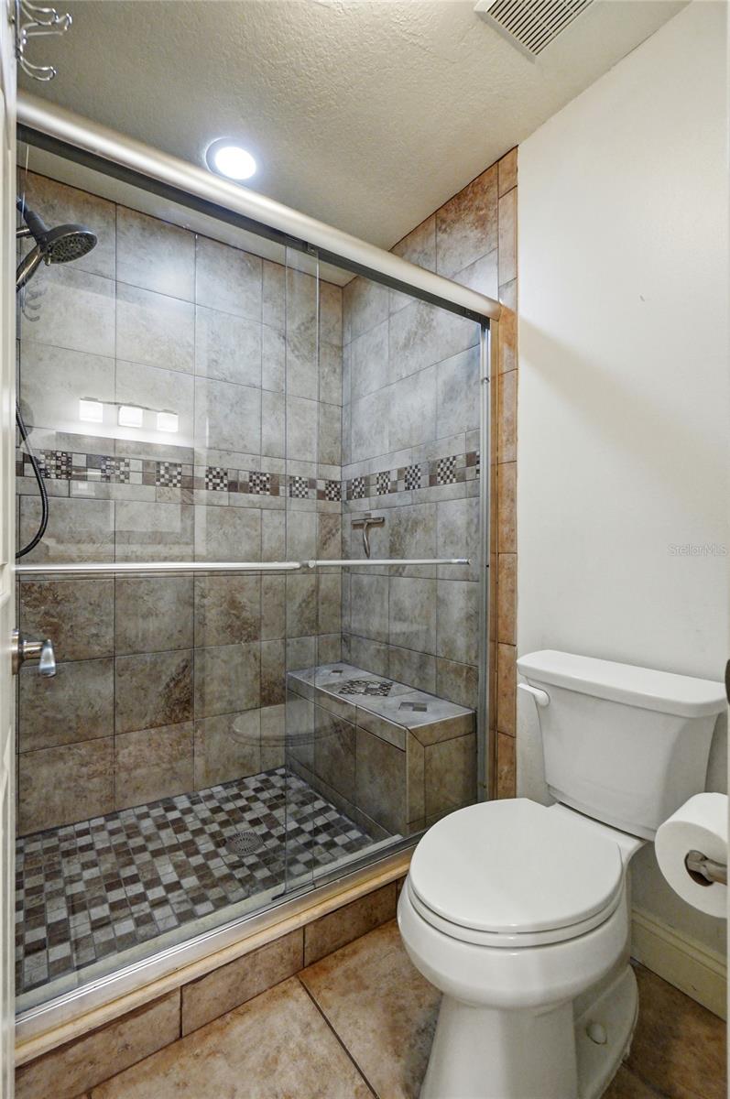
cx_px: 365
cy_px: 550
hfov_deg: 77.2
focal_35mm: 15
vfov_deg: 100.5
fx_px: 457
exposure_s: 1/50
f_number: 5
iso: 125
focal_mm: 10
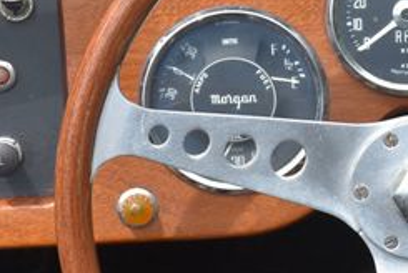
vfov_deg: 4.7
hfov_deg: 7.0
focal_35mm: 294
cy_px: 180
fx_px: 3339
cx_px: 440
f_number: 8
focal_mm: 75
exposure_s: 1/500
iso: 360
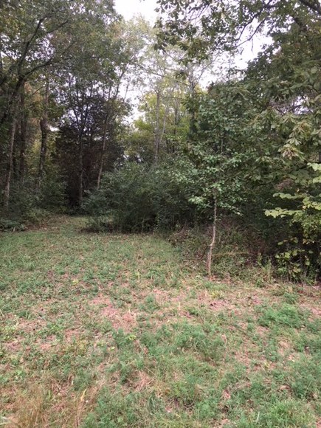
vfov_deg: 61.7
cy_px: 214
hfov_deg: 48.2
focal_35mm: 29
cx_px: 160
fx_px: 359
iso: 32
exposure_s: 1/120
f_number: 2.2
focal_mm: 4.15
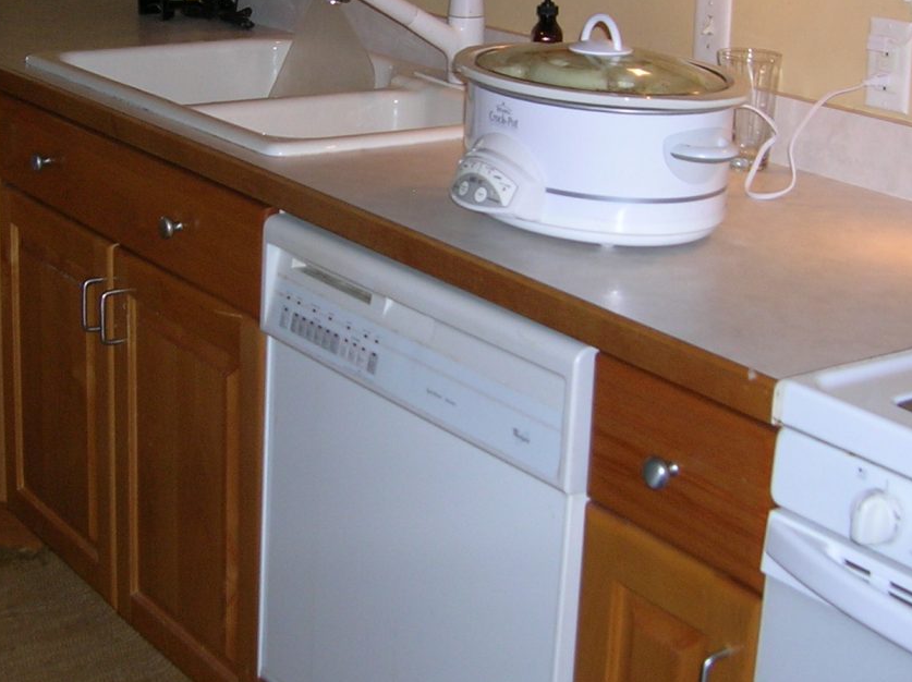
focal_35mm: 65
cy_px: 194
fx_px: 1711
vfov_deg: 22.4
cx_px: 391
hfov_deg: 29.8
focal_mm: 5.7
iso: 60
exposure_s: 1/60
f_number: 2.9
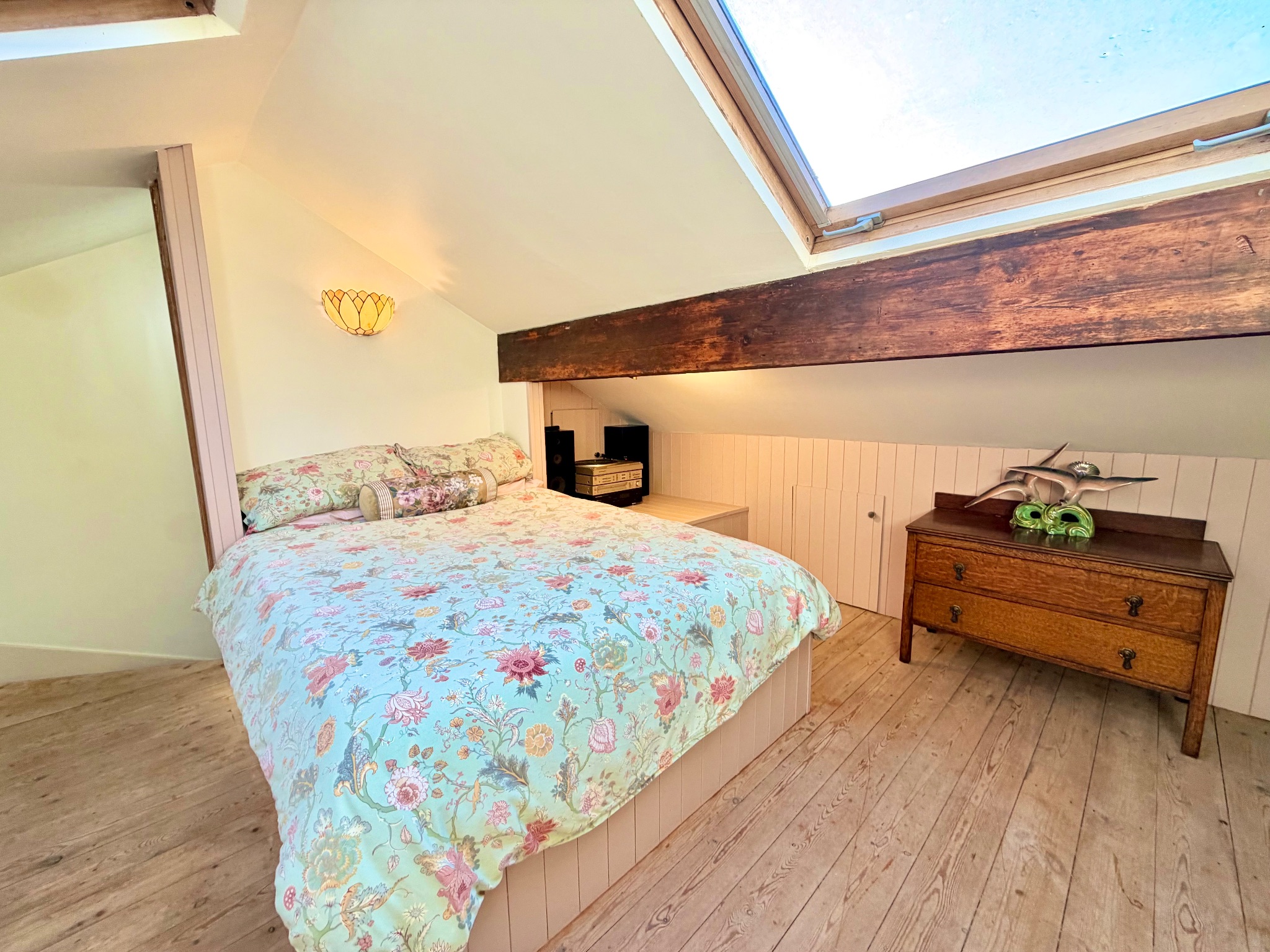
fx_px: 514
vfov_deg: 85.7
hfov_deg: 102.1
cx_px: 635
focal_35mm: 14
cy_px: 476
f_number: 2.2
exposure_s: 1/121
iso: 125
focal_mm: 2.22
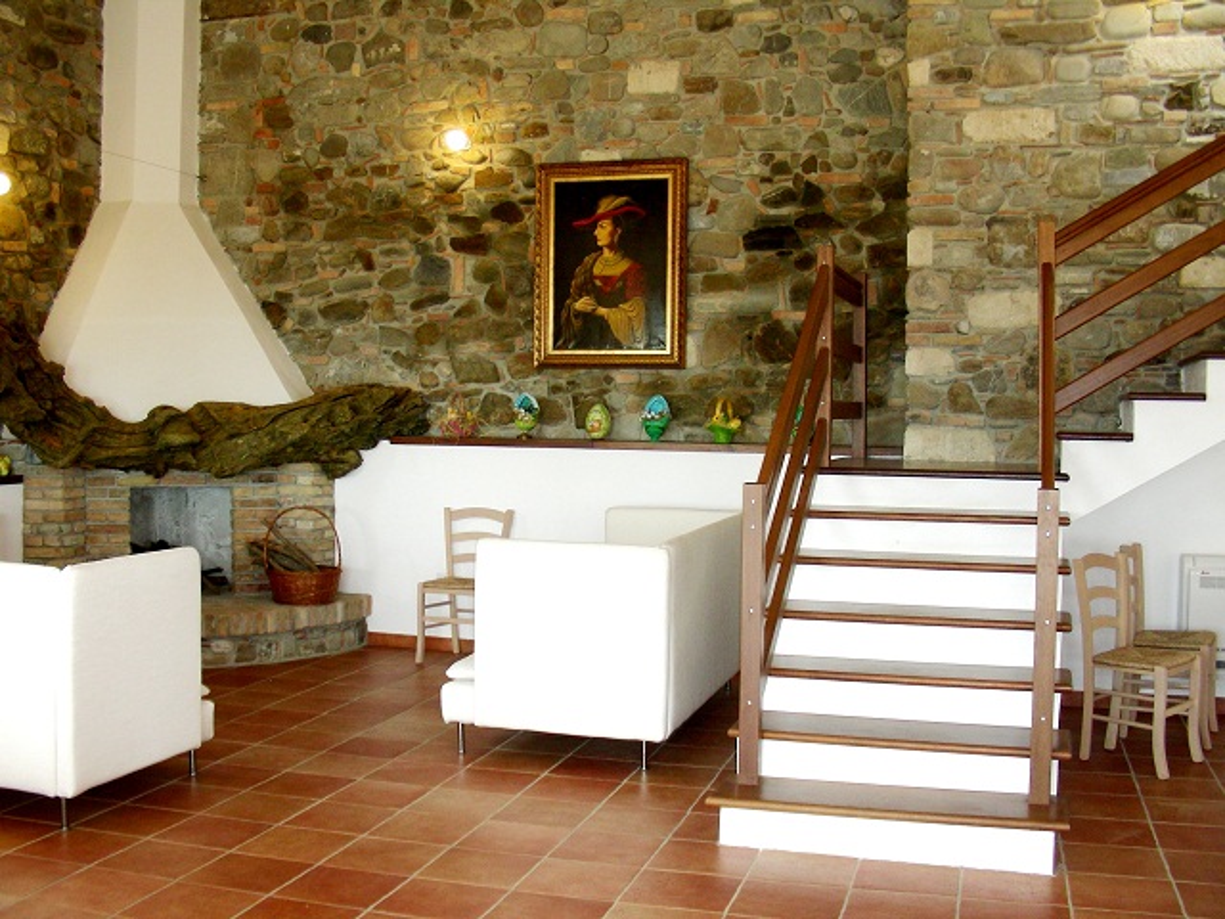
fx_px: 1345
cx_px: 612
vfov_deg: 37.7
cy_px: 460
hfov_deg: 49.0
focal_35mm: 38
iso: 68
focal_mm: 6.3
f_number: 3.5
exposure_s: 1/29.8
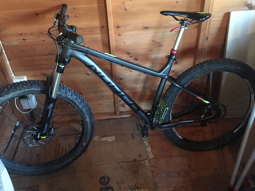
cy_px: 90
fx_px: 228
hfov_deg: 58.3
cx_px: 119
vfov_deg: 45.4
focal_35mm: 31
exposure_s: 1/17
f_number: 2.2
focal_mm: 4.15
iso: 400
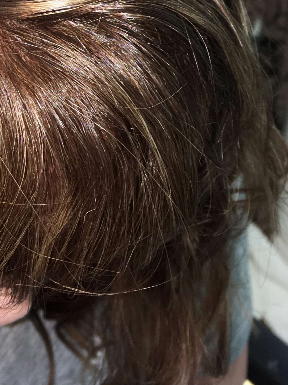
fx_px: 766
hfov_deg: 20.2
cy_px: -70
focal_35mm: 69
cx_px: -42
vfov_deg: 25.4
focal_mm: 4.15
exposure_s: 1/30
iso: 25
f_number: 2.2
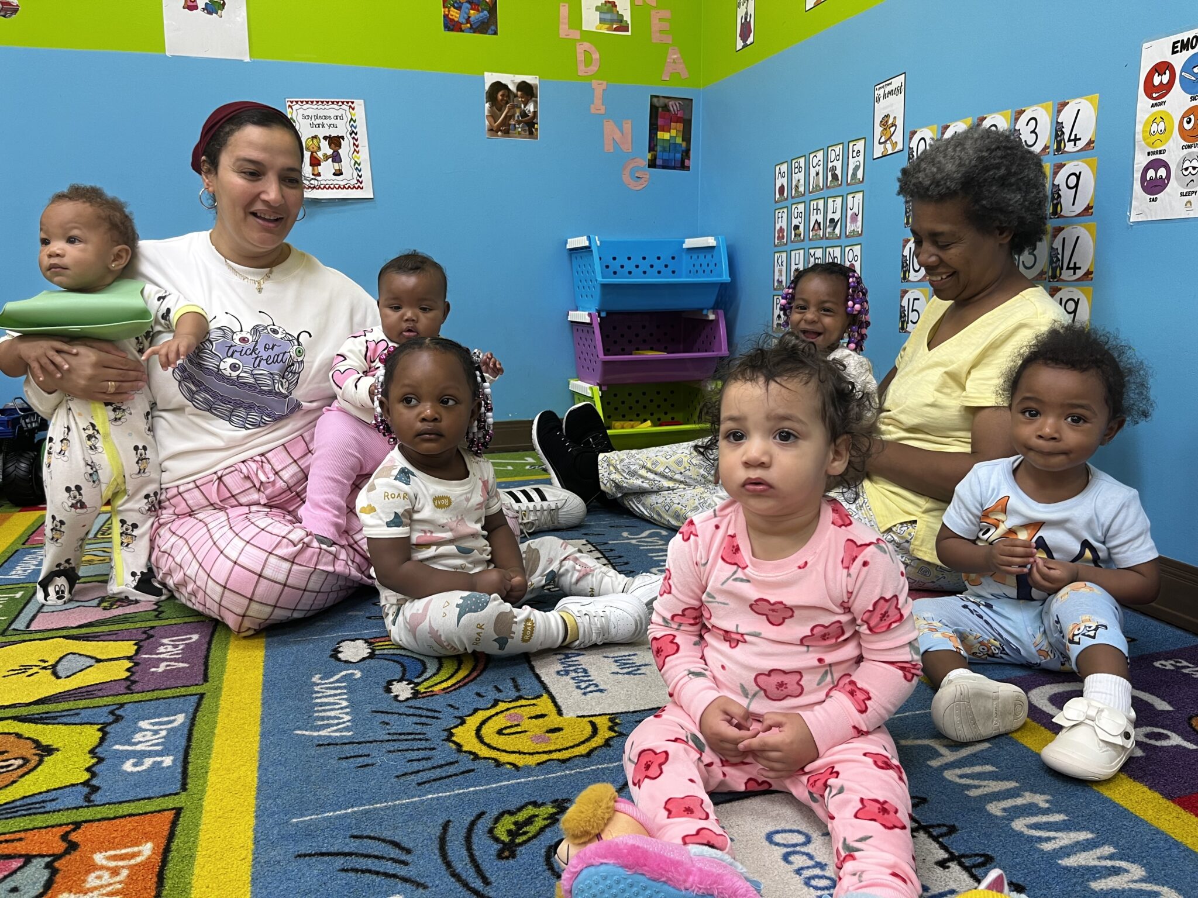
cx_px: 599
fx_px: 900
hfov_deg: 67.3
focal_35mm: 26
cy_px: 449
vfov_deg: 53.1
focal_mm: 5.1
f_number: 1.6
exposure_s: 1/60
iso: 80
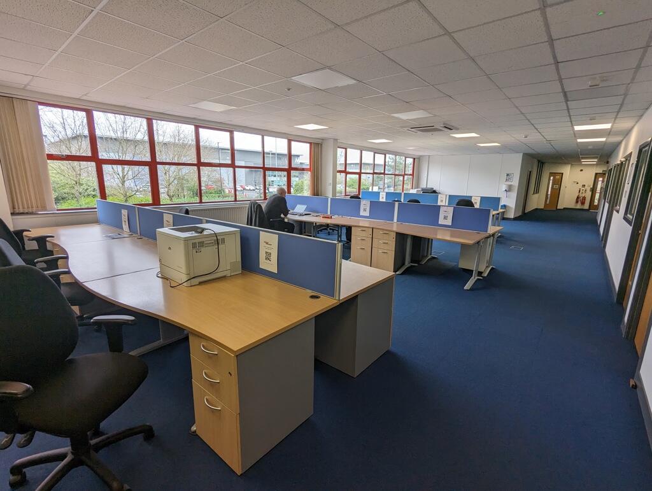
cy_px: 246
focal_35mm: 16
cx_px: 326
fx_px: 302
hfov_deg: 94.4
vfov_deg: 78.2
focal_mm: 2.35
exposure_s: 1/100
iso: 43
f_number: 2.2
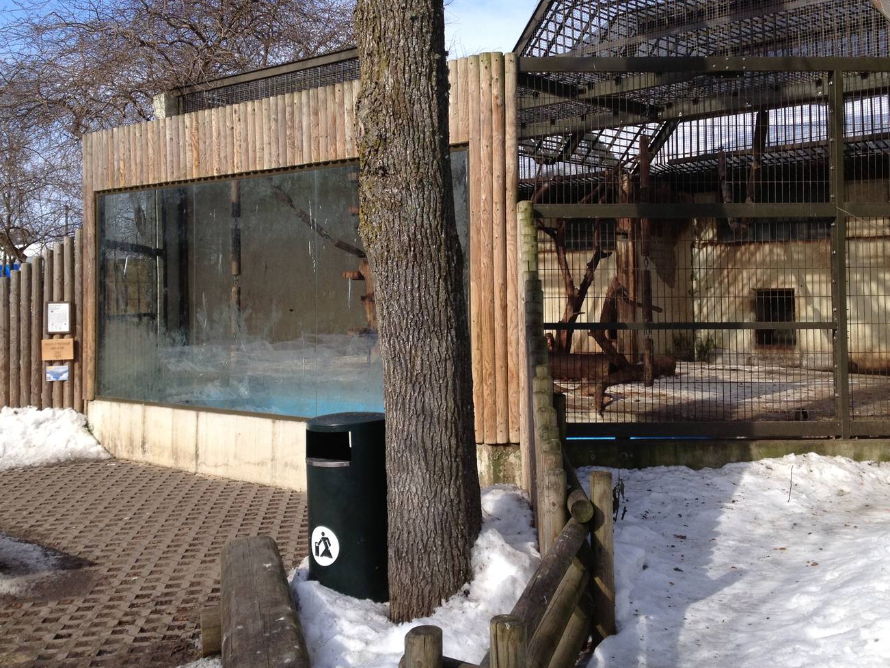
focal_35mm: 43
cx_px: 444
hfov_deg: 43.8
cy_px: 263
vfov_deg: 33.5
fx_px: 1106
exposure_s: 1/1227
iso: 50
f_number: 2.4
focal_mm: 4.28
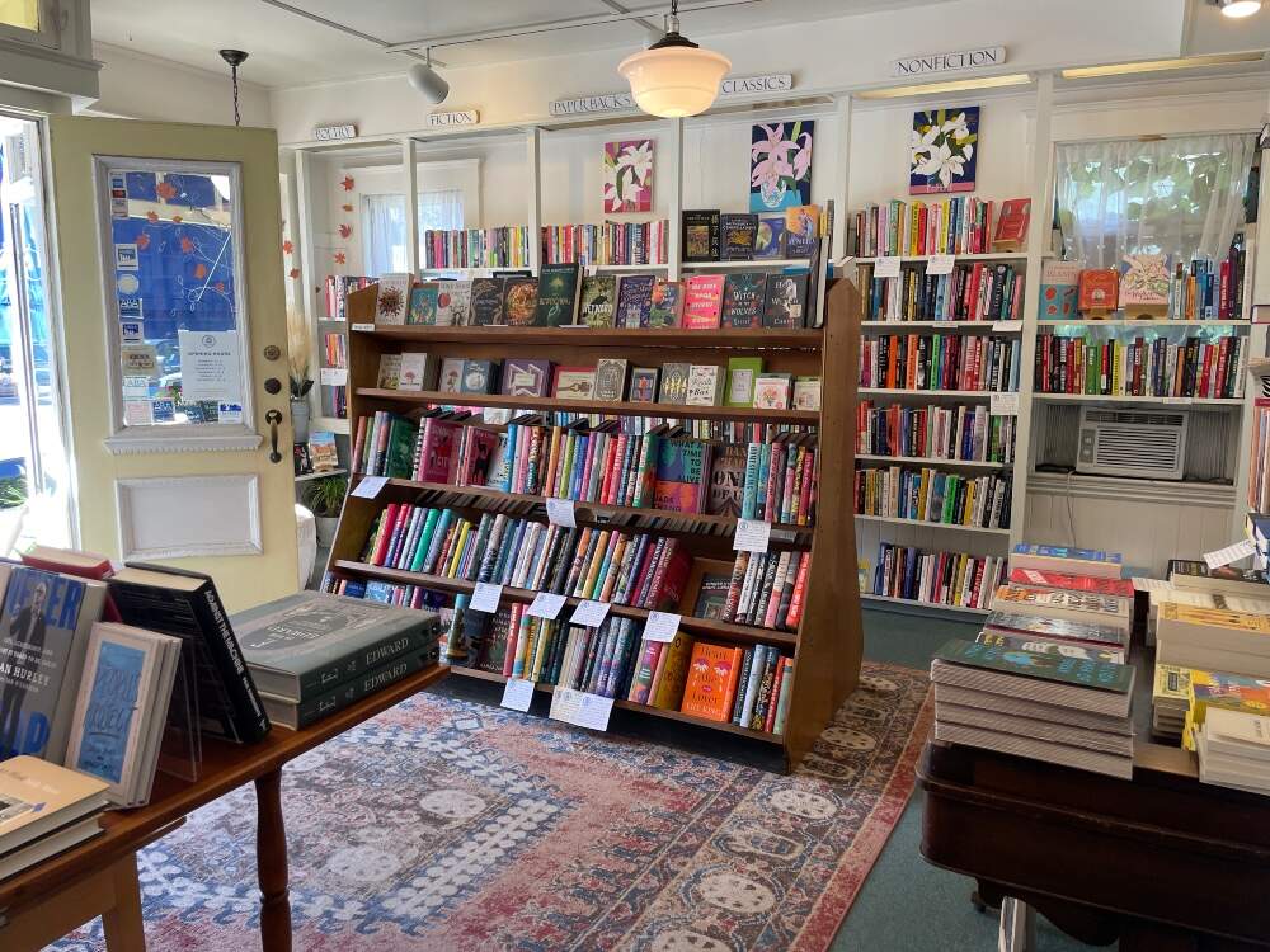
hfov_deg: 67.3
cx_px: 635
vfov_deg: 53.1
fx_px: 954
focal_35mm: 26
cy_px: 476
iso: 64
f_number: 1.6
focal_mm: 4.2
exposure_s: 1/120
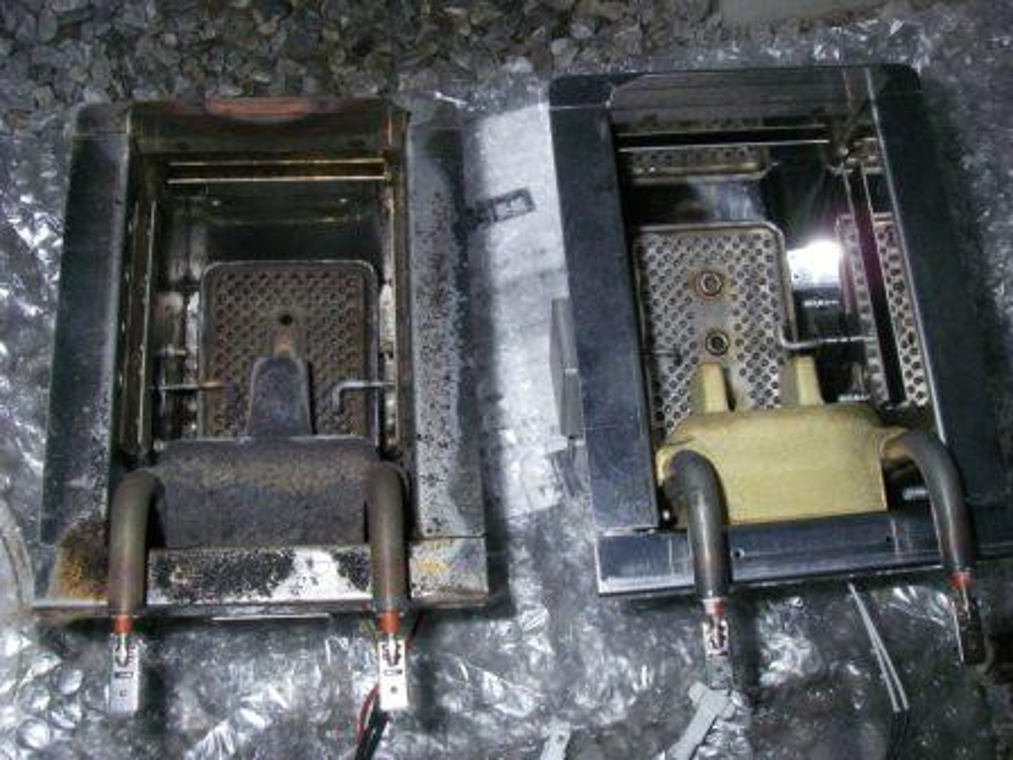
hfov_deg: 49.0
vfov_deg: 37.7
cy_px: 380
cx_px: 506
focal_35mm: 38
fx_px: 1112
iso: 400
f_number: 6.6
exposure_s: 1/50
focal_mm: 6.3
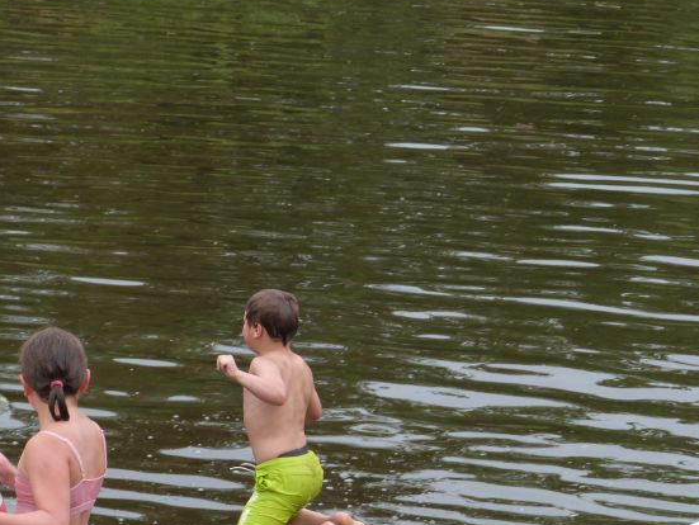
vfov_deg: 8.4
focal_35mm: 177
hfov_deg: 11.2
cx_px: 343
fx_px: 3576
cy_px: 361
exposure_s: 1/320
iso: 125
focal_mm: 21.9
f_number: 4
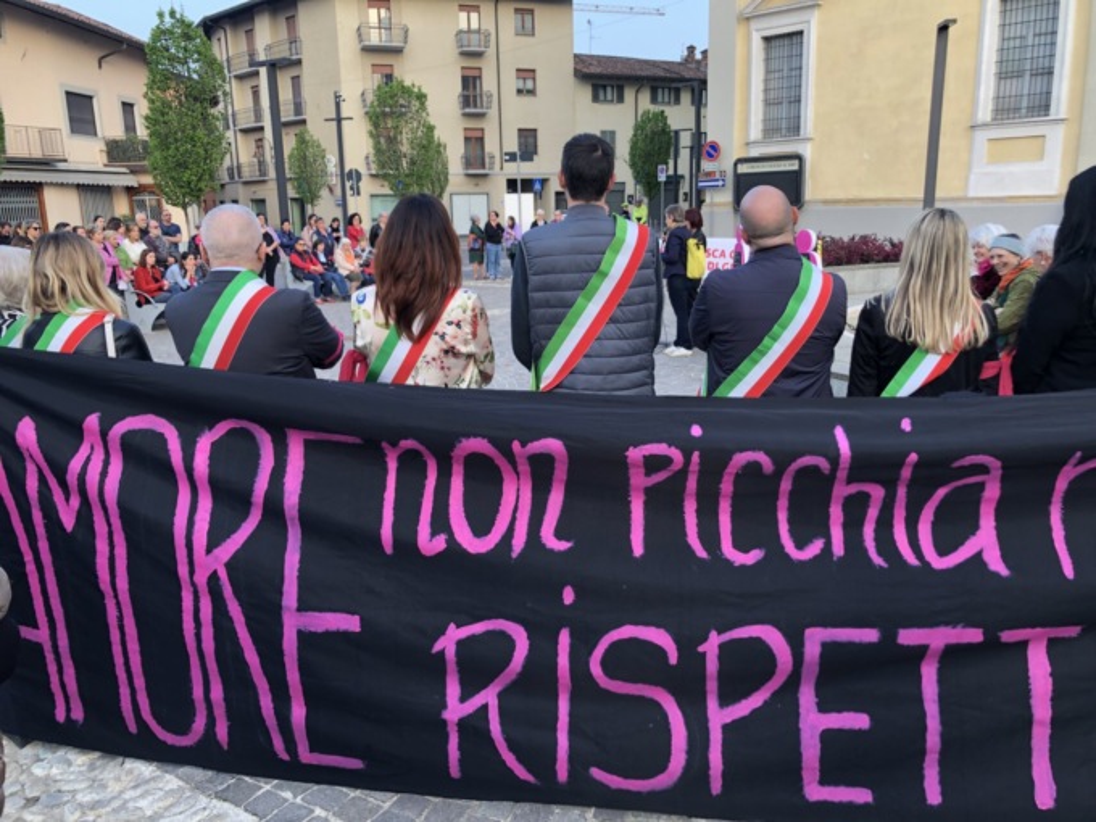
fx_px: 887
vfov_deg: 49.7
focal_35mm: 28
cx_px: 548
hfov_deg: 63.4
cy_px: 411
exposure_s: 1/120
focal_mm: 4
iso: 50
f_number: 1.8
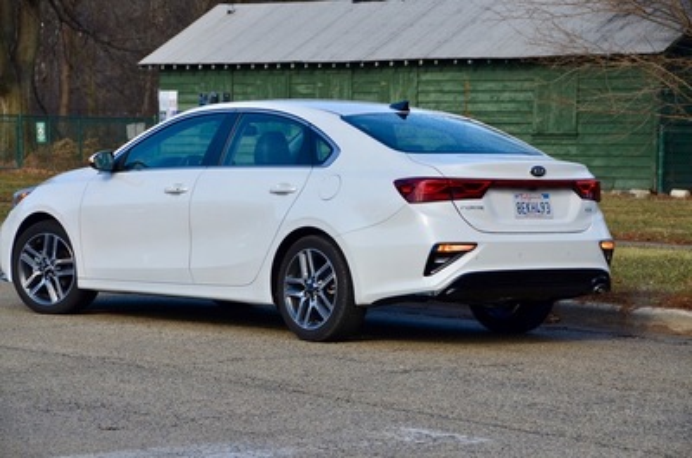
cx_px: 346
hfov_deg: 16.7
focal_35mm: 123
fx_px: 2360
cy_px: 229
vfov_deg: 11.1
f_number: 6.3
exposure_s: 1/640
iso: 200
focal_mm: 82
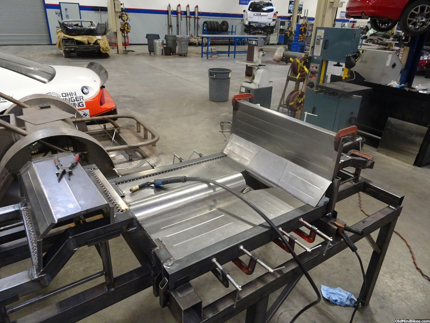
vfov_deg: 56.8
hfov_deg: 71.6
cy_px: 162
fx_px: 298
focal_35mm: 24
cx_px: 215
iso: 640
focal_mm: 4.1
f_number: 3.5
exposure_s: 1/30
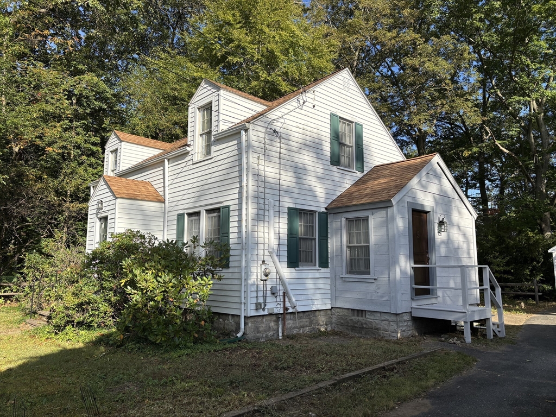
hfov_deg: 67.3
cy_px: 208
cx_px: 278
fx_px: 418
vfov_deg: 53.1
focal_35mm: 26
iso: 50
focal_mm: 5.96
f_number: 1.6
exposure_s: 1/2398
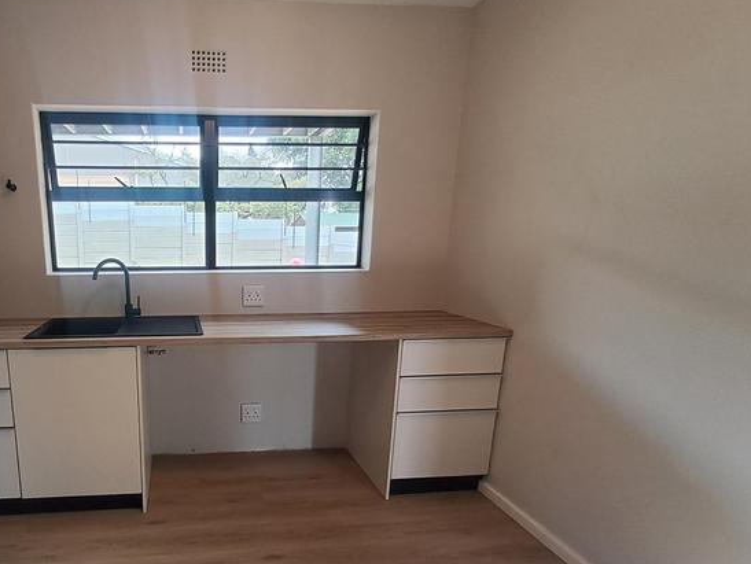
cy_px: 329
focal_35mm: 19
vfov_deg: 68.3
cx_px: 206
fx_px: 412
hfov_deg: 79.4
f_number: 2.2
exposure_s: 1/50
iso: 100
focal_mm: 1.42
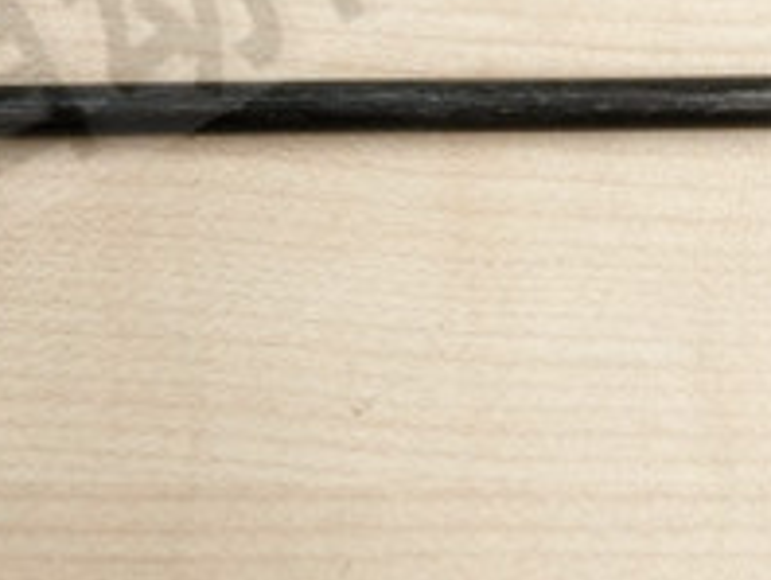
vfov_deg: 13.0
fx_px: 2520
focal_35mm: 113
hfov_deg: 17.1
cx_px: 70
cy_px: 8
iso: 145
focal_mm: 4.26
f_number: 2
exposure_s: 1/50
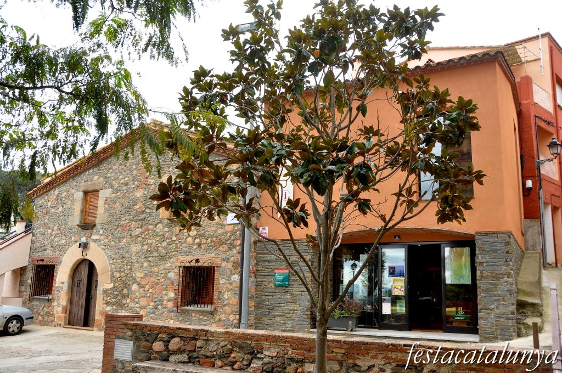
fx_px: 468
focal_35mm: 30
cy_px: 186
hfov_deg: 62.0
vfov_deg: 43.5
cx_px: 281
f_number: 6.3
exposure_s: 1/160
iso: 500
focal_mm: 20
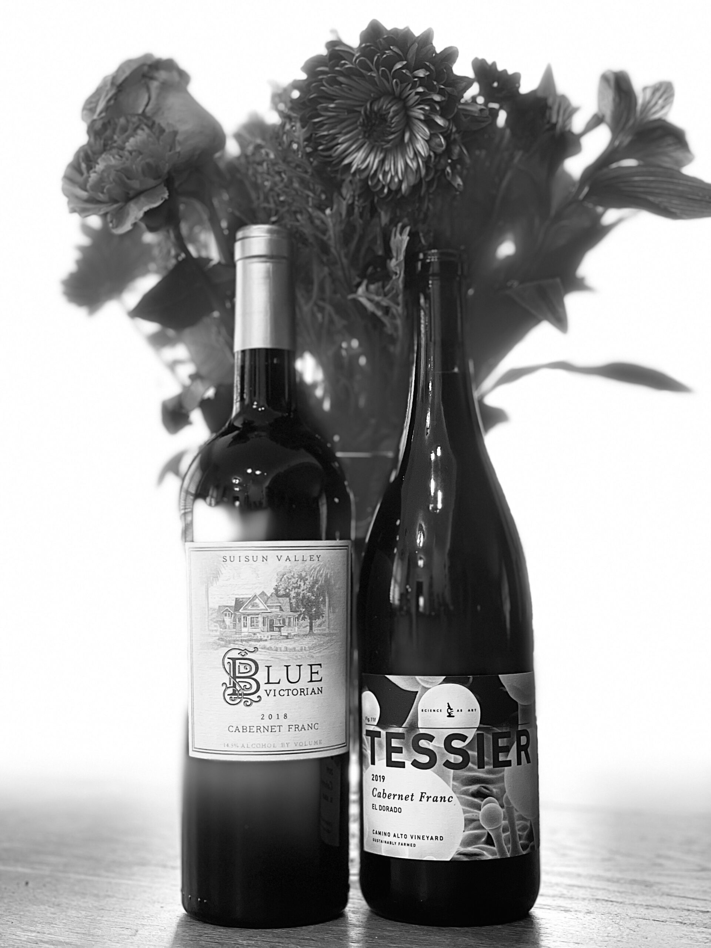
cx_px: 356
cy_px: 474
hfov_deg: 28.0
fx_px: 1424
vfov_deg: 36.8
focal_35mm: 52
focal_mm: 6
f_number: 2
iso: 125
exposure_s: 1/40
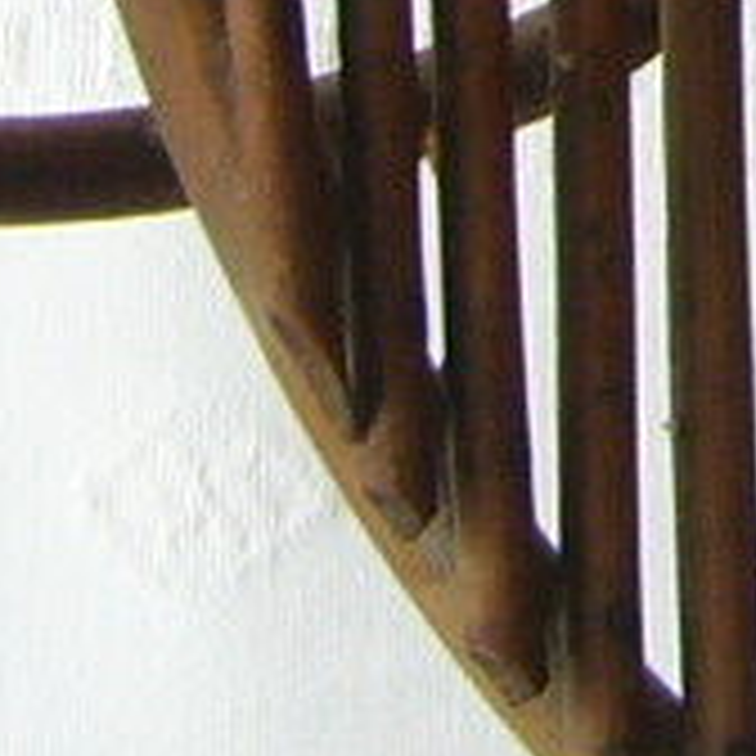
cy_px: -958
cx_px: 1827
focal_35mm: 294
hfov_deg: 5.7
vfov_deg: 5.8
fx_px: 7264
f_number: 2.8
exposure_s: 1/30
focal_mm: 5.8
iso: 100
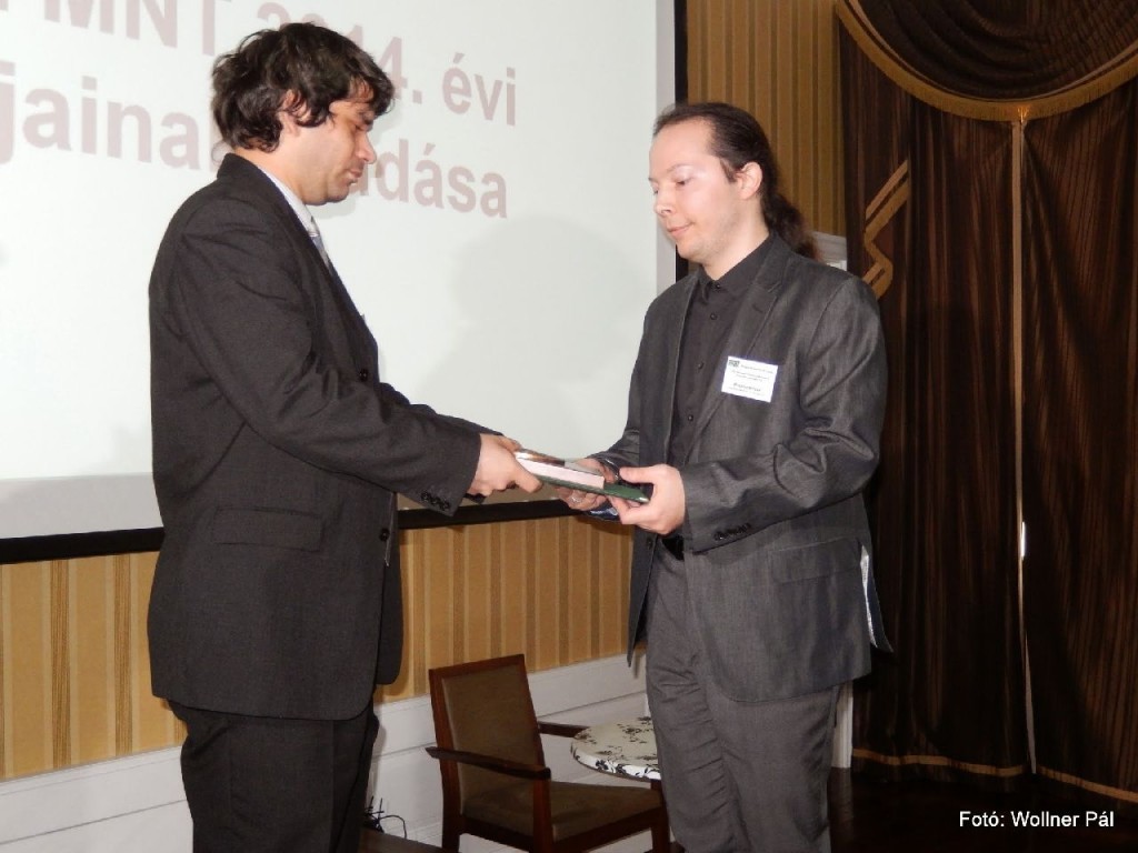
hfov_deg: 42.1
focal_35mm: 45
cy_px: 426
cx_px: 569
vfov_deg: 32.2
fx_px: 1479
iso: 560
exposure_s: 1/30
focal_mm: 8.1
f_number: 4.3
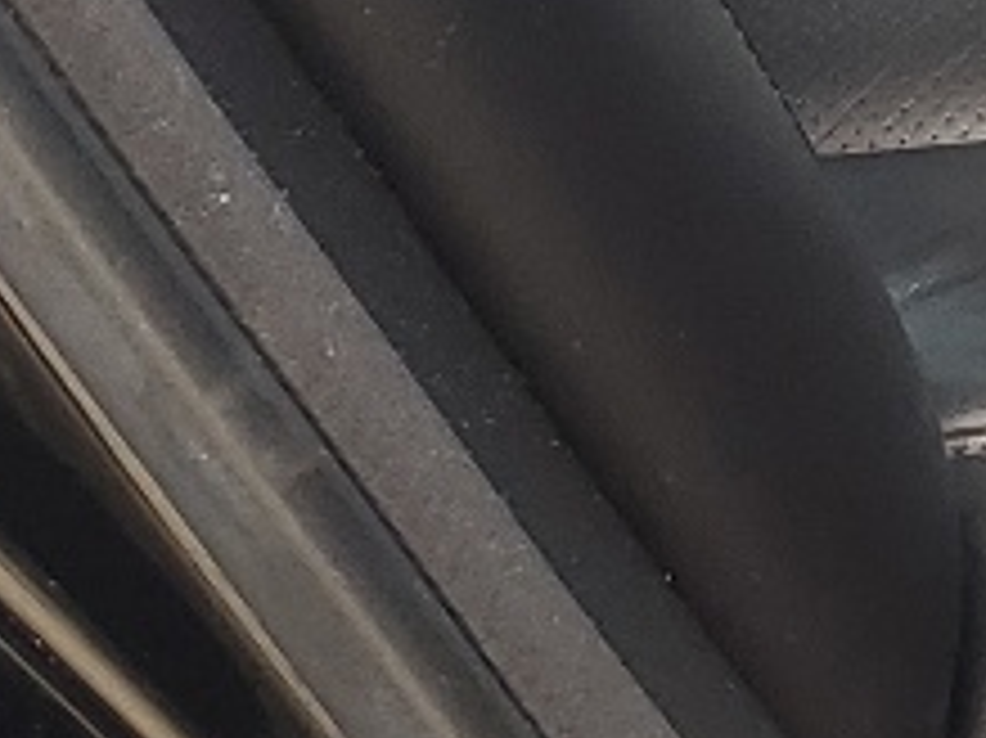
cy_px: -1868
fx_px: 5409
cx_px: 1517
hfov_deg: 10.1
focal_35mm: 190
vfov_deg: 6.7
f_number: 1.5
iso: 50
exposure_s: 1/145
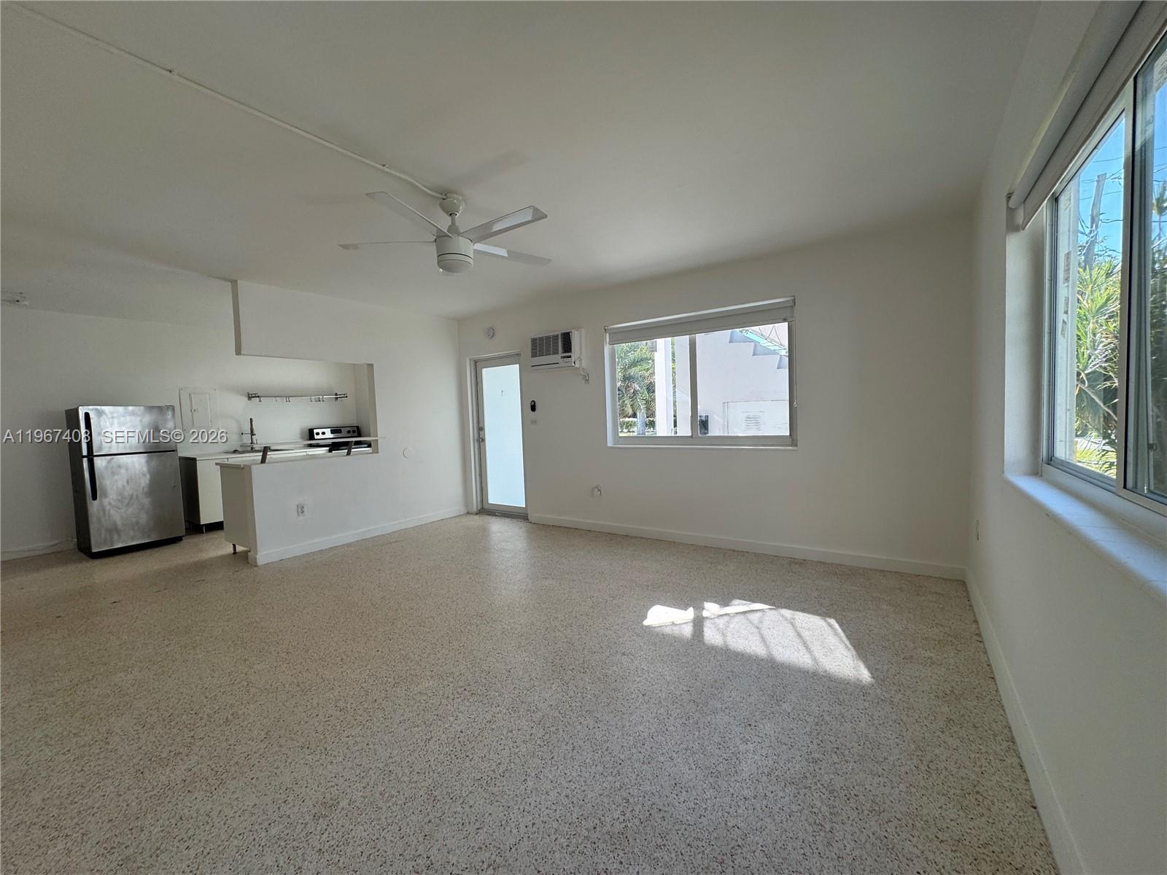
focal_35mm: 14
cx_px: 584
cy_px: 438
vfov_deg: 85.7
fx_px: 472
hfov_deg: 102.1
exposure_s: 1/243
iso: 40
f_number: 2.2
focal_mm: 2.22
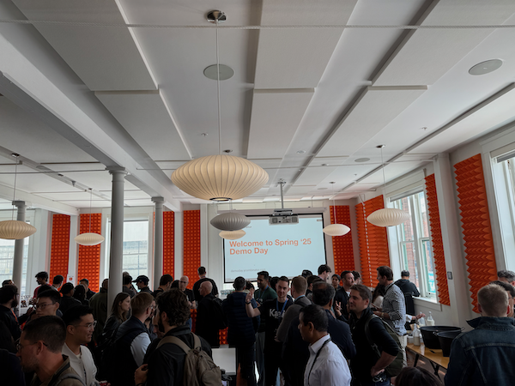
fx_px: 357
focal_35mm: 24
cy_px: 193
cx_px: 258
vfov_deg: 56.8
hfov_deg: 71.6
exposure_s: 1/144
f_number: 1.78
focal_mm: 6.76
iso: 50
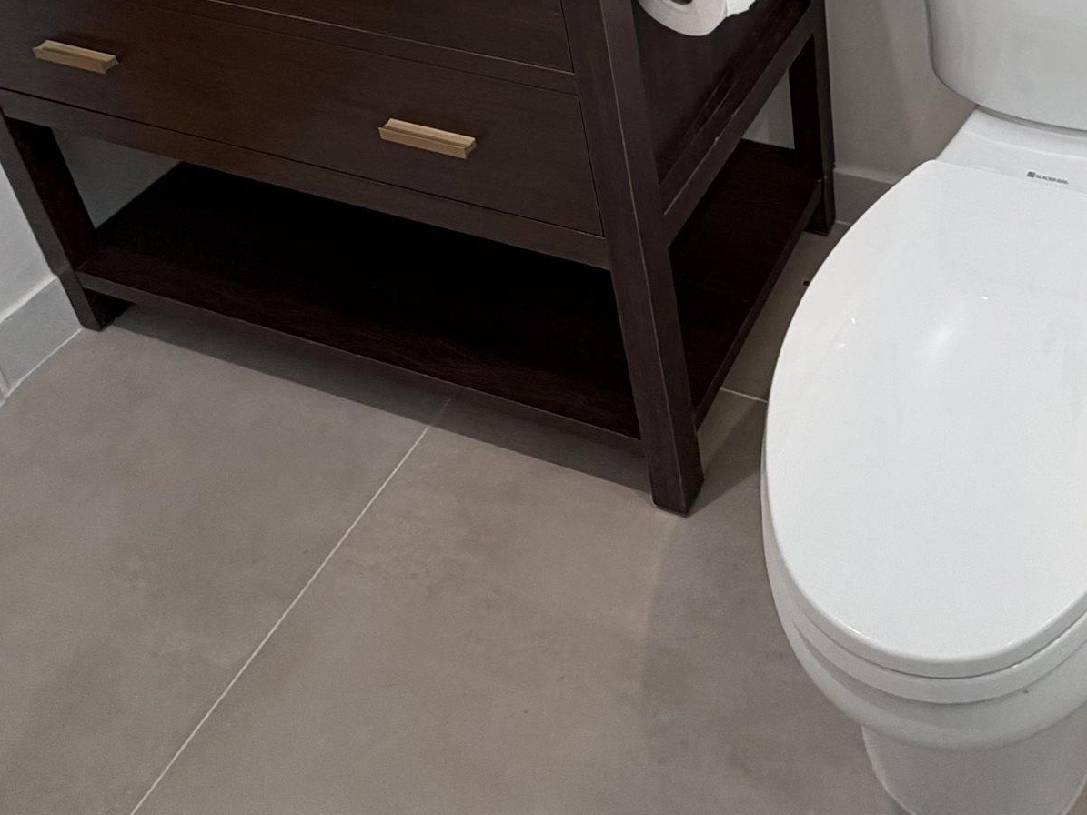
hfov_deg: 47.1
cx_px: 944
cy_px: -199
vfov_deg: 31.9
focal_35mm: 36
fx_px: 1130
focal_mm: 2.22
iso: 160
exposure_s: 1/120
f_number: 2.2
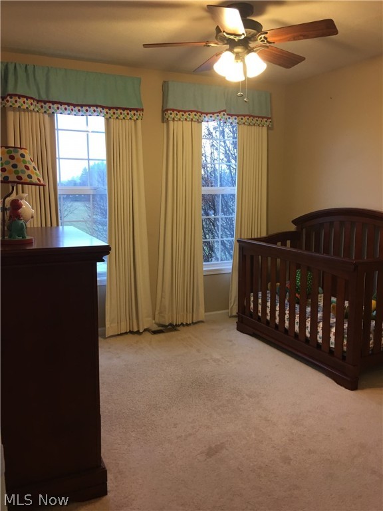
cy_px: 256
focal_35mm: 29
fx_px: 428
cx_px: 192
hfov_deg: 48.2
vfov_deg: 61.7
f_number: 2.2
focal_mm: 4.15
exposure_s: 1/15
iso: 50
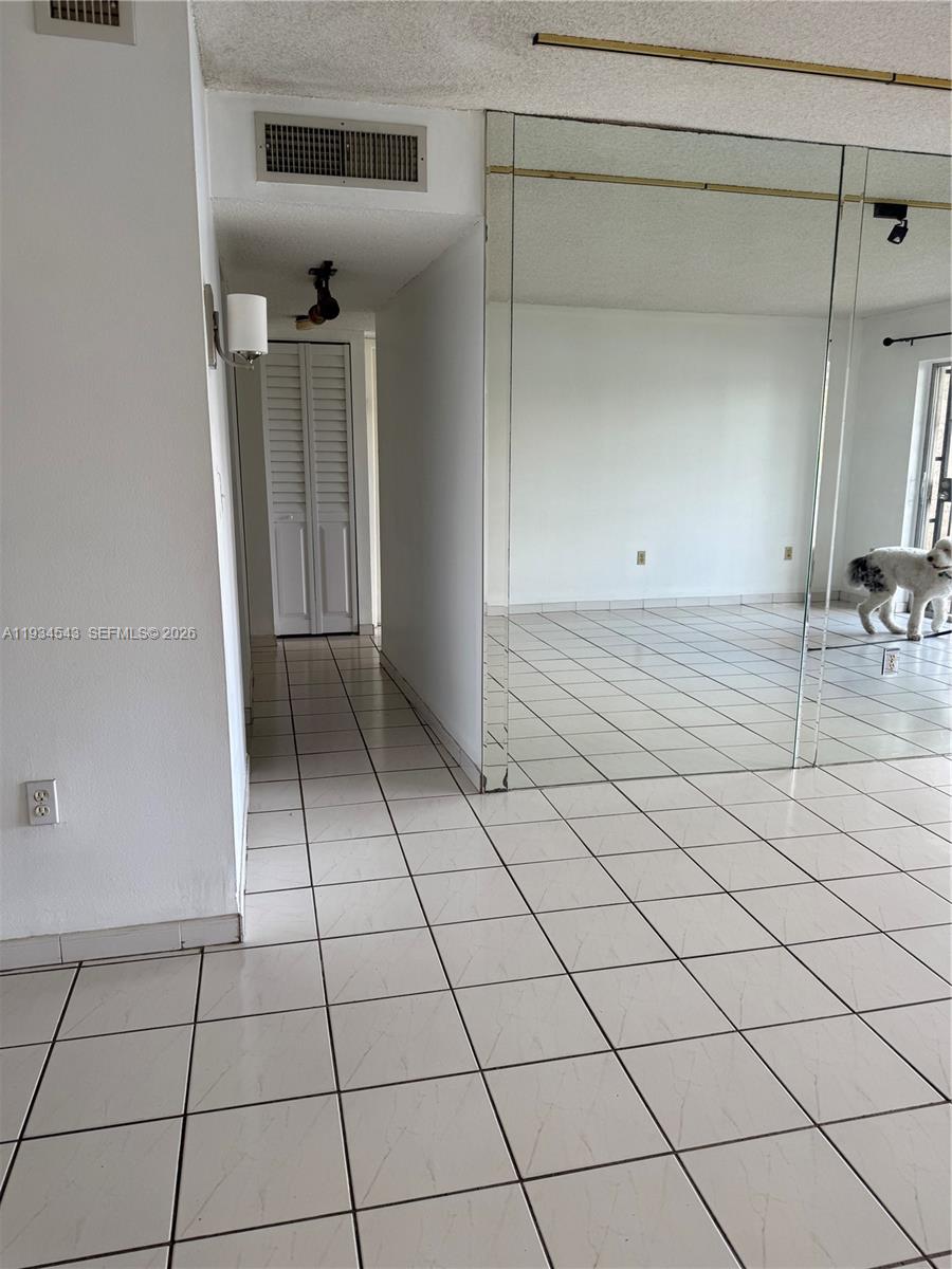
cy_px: 634
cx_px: 476
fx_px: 880
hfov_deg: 56.8
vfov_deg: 71.6
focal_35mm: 24
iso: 100
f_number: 1.78
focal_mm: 6.76
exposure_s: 1/121
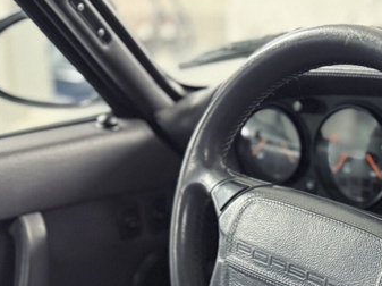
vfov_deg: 18.0
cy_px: 423
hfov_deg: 24.5
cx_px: 445
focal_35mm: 73
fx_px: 805
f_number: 1.78
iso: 800
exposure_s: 1/25
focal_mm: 6.76
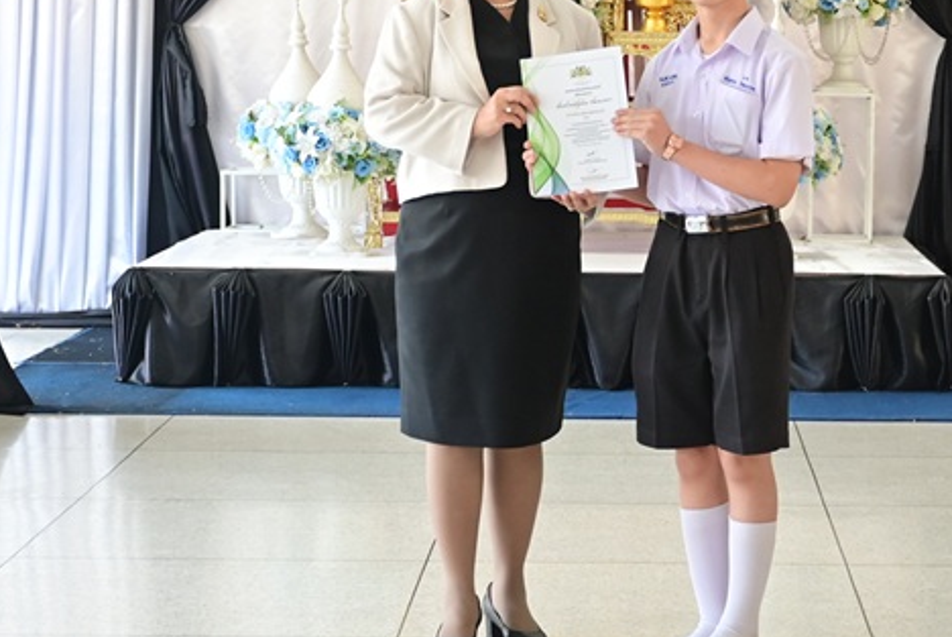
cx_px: 645
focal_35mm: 118
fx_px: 3123
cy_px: 147
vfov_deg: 11.6
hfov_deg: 17.3
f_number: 4.8
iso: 1600
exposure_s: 1/160
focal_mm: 50
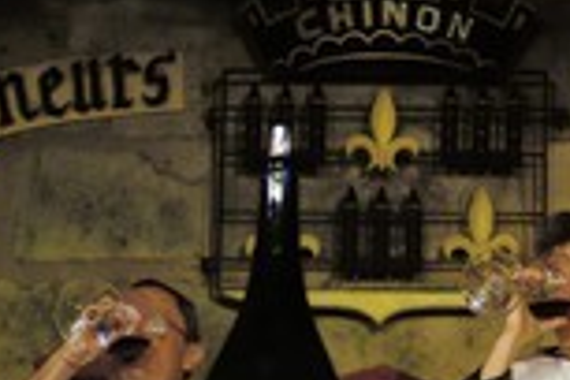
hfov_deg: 12.4
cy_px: 350
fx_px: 2612
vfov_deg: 8.3
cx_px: 374
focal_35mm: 165
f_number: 4
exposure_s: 1/90
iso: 200
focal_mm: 40
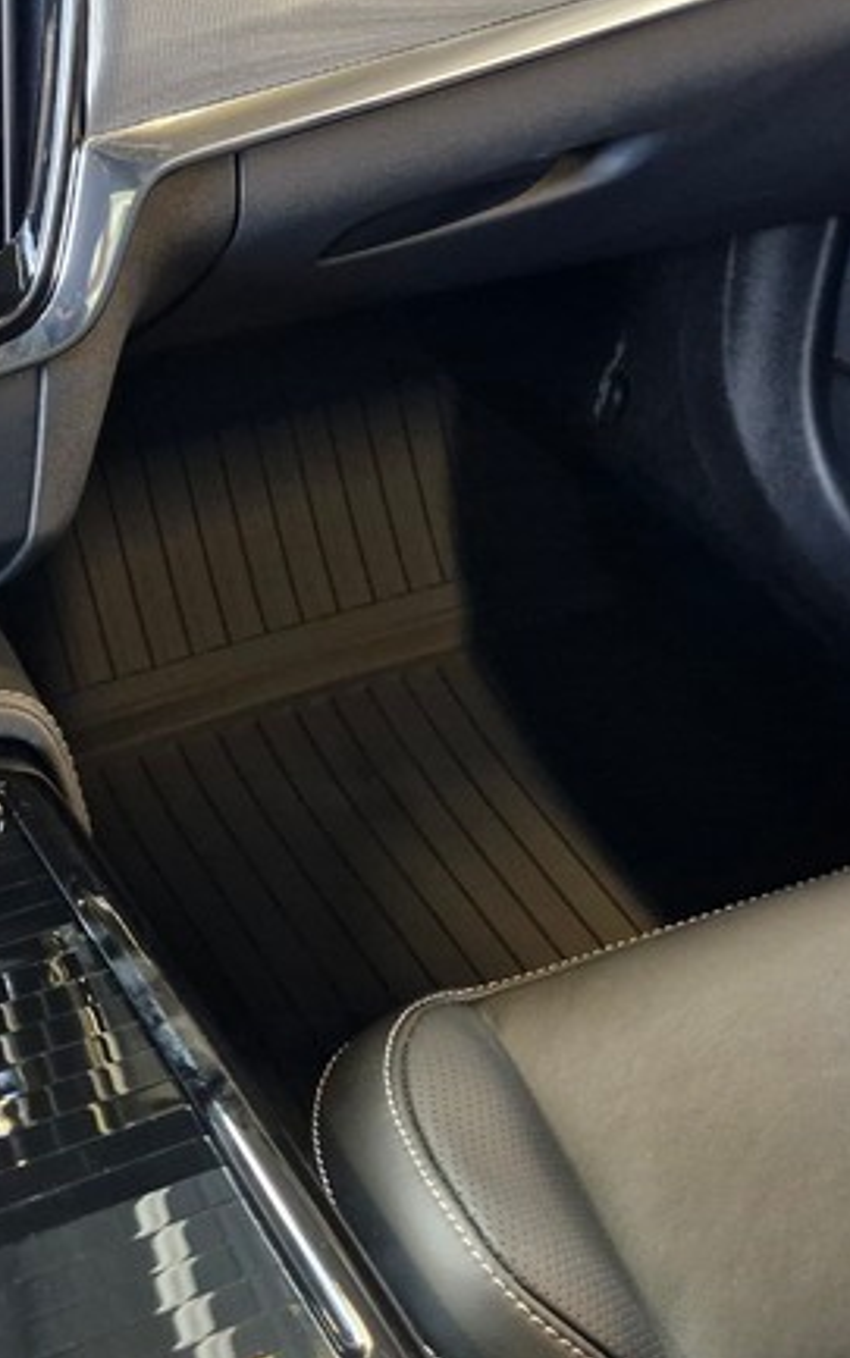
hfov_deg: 22.7
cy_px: 568
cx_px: 268
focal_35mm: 57
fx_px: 2111
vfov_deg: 35.6
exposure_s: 1/33
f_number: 1.8
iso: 640
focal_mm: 5.54
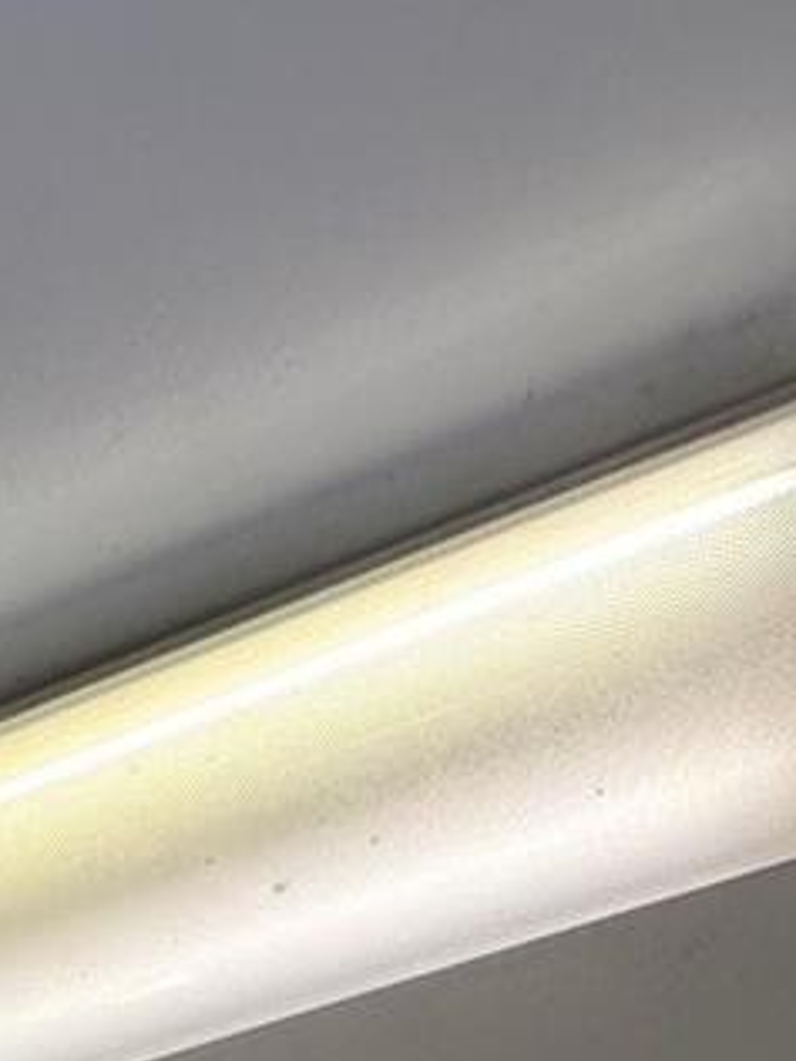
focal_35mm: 68
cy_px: 2468
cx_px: -171
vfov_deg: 15.8
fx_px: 2085
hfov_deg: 20.2
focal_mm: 2.22
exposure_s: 1/60
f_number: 2.2
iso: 160
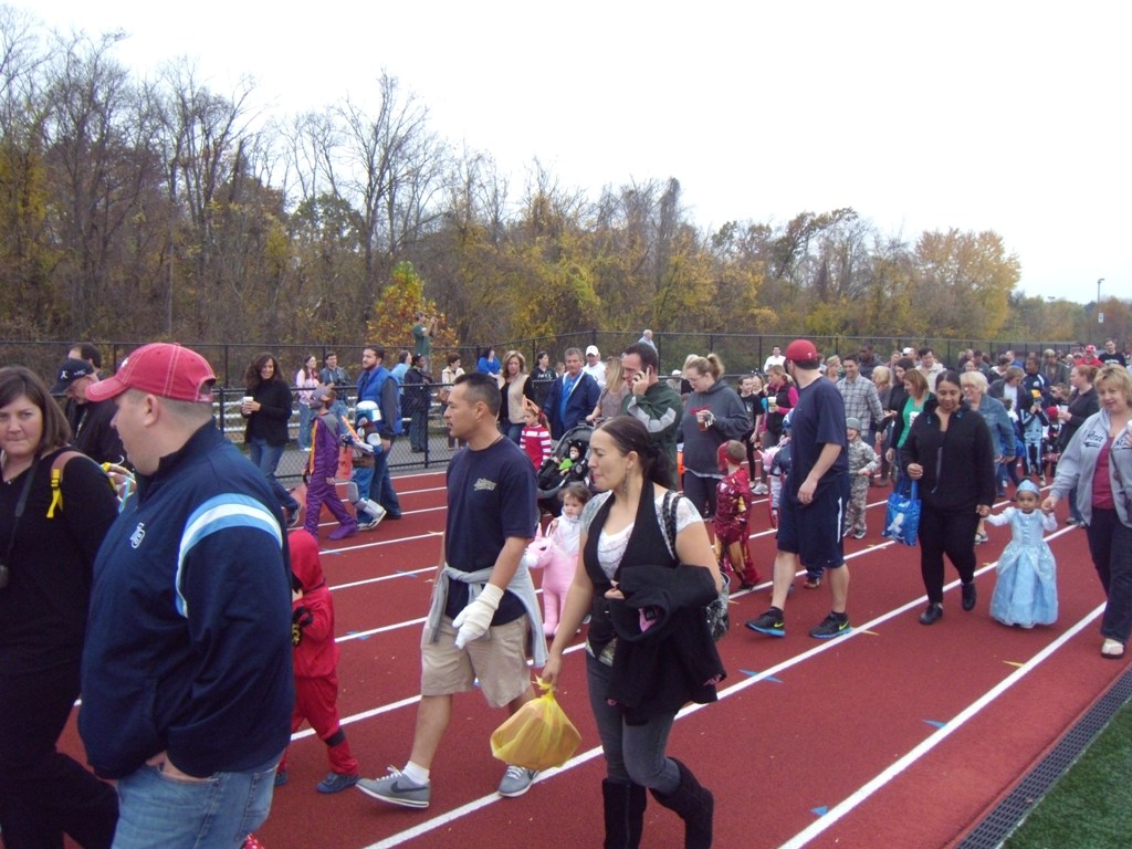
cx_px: 566
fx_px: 916
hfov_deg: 63.4
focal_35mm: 28
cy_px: 424
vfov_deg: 49.7
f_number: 2.8
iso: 400
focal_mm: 6
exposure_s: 1/400
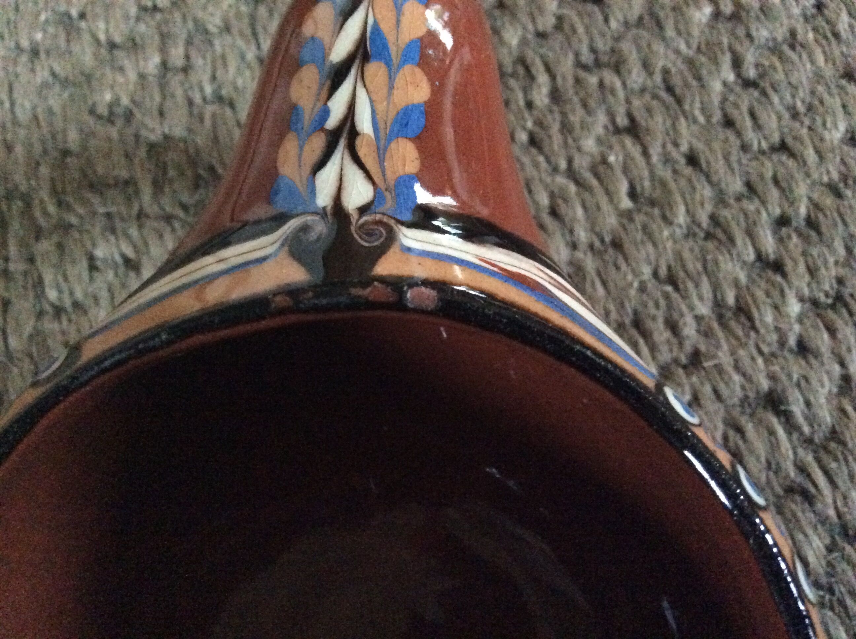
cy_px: 320
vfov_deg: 44.1
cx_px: 428
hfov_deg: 56.9
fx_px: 790
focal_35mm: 32
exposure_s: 1/17
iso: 800
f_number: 2.4
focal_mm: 3.3
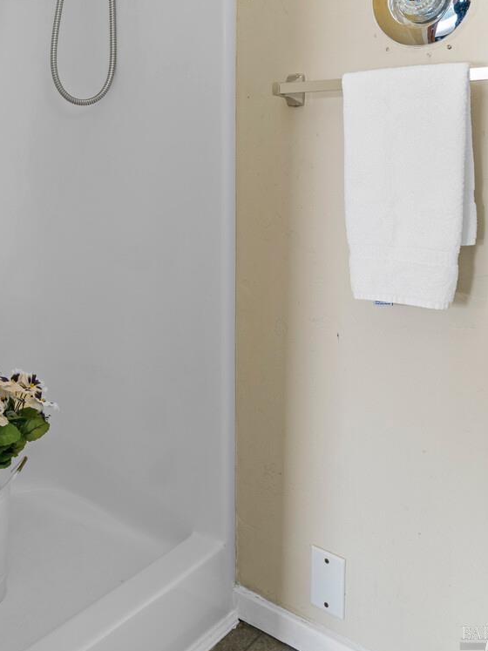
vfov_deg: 50.7
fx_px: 645
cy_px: 141
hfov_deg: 41.2
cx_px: 184
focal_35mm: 34
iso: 320
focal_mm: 22.2
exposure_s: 1/3
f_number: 7.1
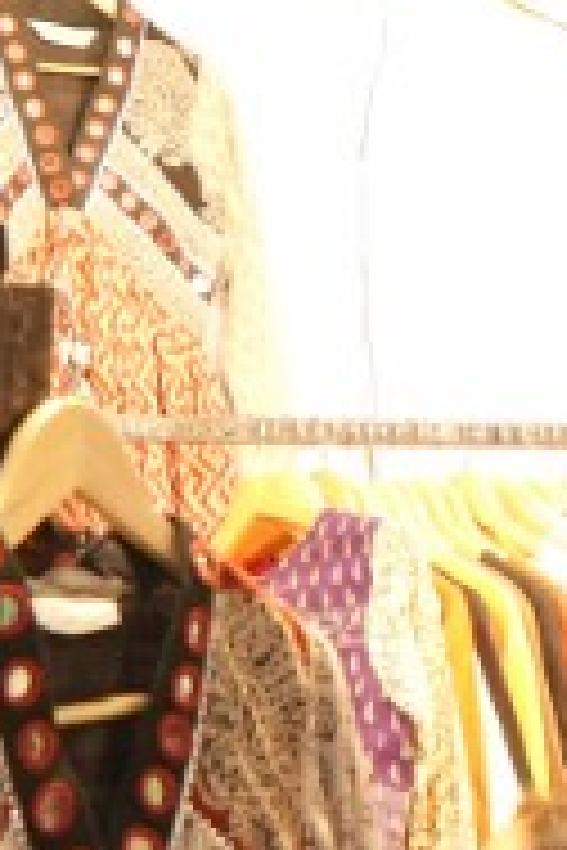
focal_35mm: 178
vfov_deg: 11.5
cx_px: 1109
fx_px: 4205
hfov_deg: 7.4
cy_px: 461
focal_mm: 24
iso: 800
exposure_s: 1/125
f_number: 5
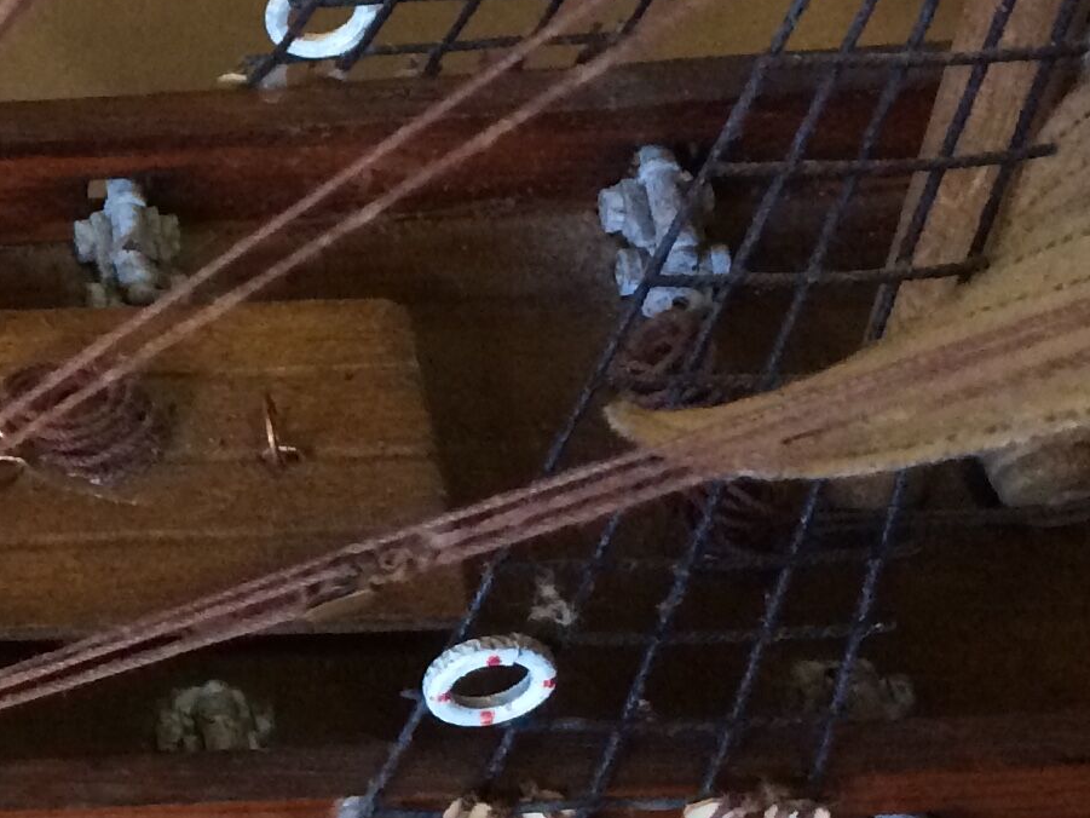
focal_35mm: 105
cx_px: -546
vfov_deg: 14.1
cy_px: 438
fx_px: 3307
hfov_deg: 16.9
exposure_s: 1/33
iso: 250
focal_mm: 4.15
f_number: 2.2
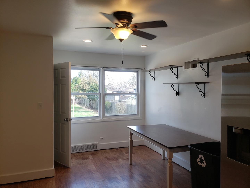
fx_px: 188
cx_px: 125
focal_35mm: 26
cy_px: 94
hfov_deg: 67.3
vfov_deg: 53.1
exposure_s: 1/120
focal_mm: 4.3
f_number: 2.4
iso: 64
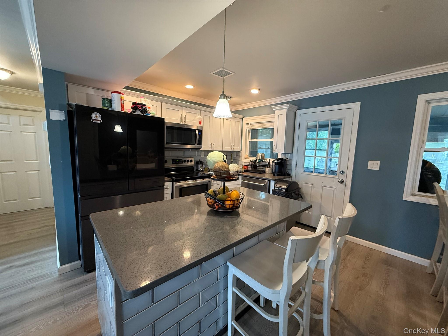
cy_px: 168
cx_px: 224
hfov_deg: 102.1
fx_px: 181
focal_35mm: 14
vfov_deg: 85.7
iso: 250
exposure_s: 1/60
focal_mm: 2.22
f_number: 2.2
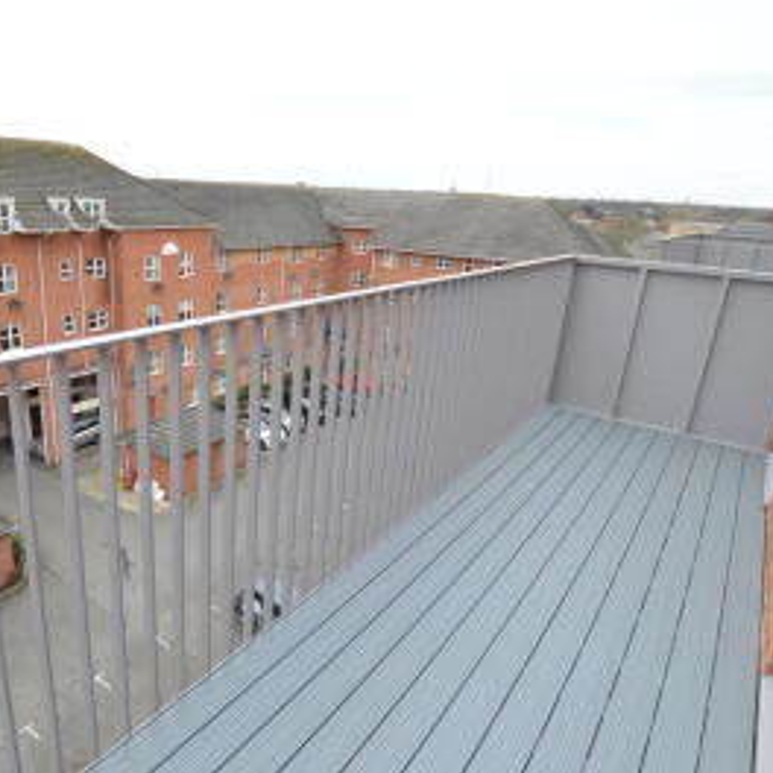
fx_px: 581
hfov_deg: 65.7
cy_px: 417
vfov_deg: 67.2
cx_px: 266
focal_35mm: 23
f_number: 4
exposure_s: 1/60
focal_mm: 10
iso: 100
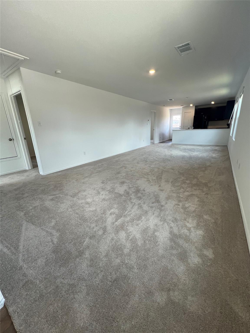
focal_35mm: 13
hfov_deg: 89.9
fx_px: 125
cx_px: 125
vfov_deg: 106.2
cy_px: 166
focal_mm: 1.57
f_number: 1.8
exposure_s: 1/120
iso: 80
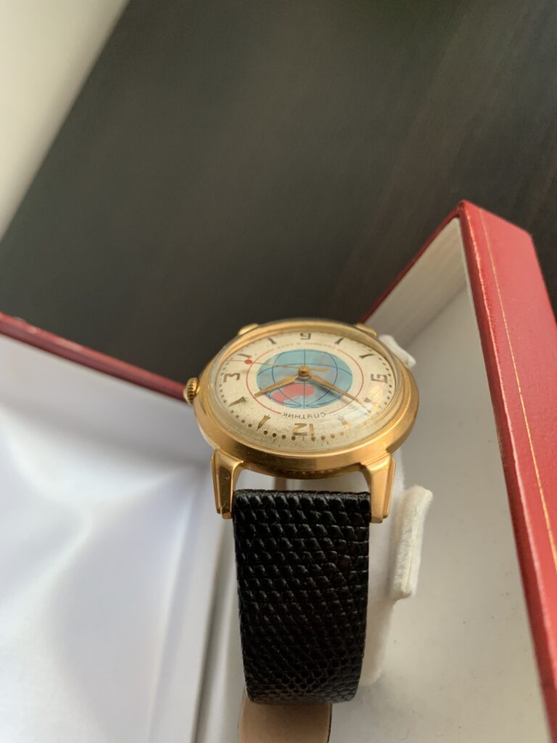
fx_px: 558
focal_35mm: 26
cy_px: 372
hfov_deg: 53.1
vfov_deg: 67.3
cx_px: 278
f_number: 1.8
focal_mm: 4.25
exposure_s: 1/60
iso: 200
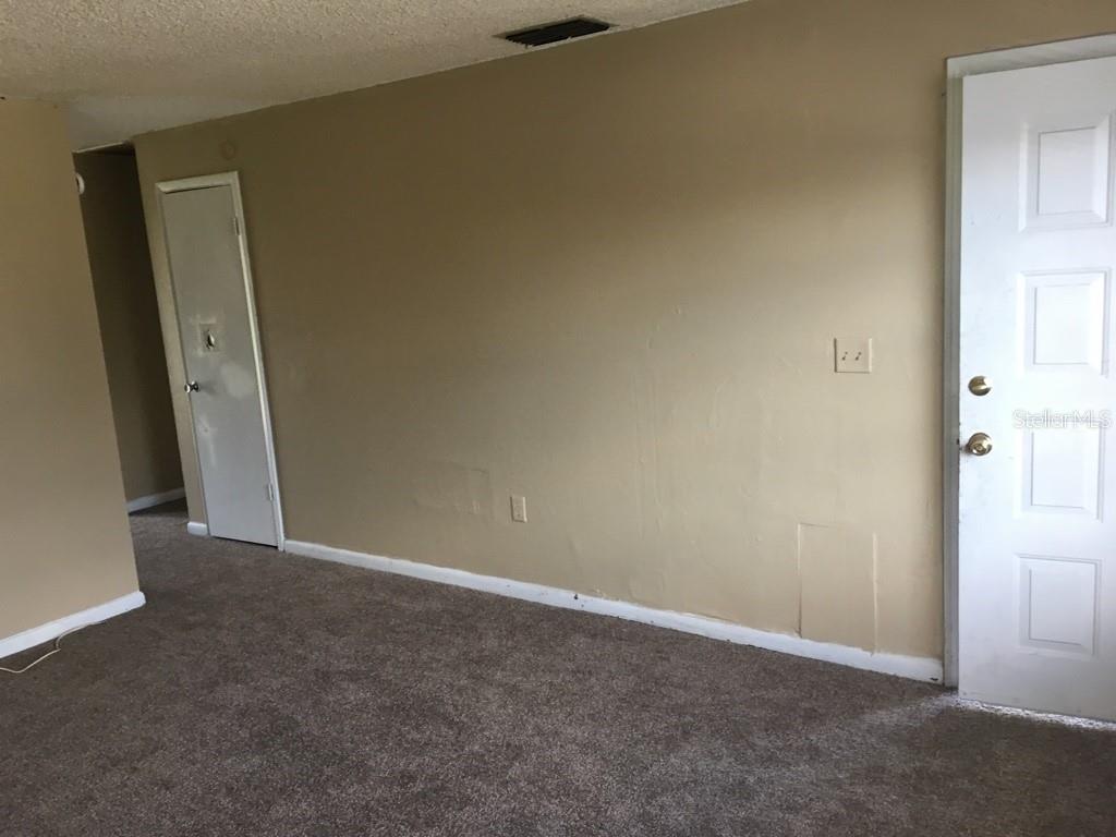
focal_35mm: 29
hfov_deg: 61.7
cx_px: 558
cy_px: 418
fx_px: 935
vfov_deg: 48.2
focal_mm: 4.15
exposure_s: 1/30
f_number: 2.2
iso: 80
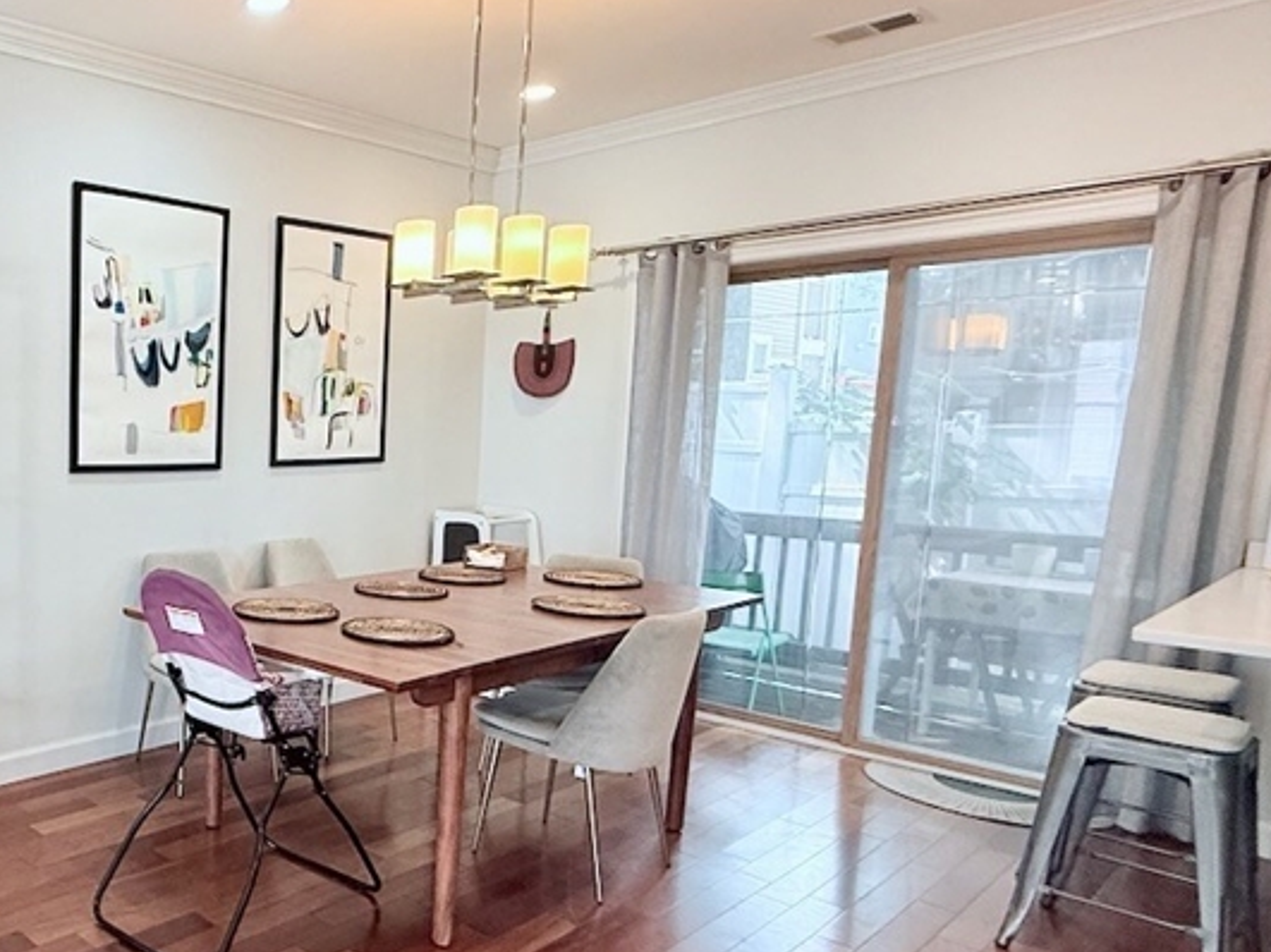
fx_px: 991
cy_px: 538
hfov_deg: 55.6
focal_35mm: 27
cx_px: 103
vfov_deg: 51.2
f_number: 2.2
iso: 250
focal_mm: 2.22
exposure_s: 1/120
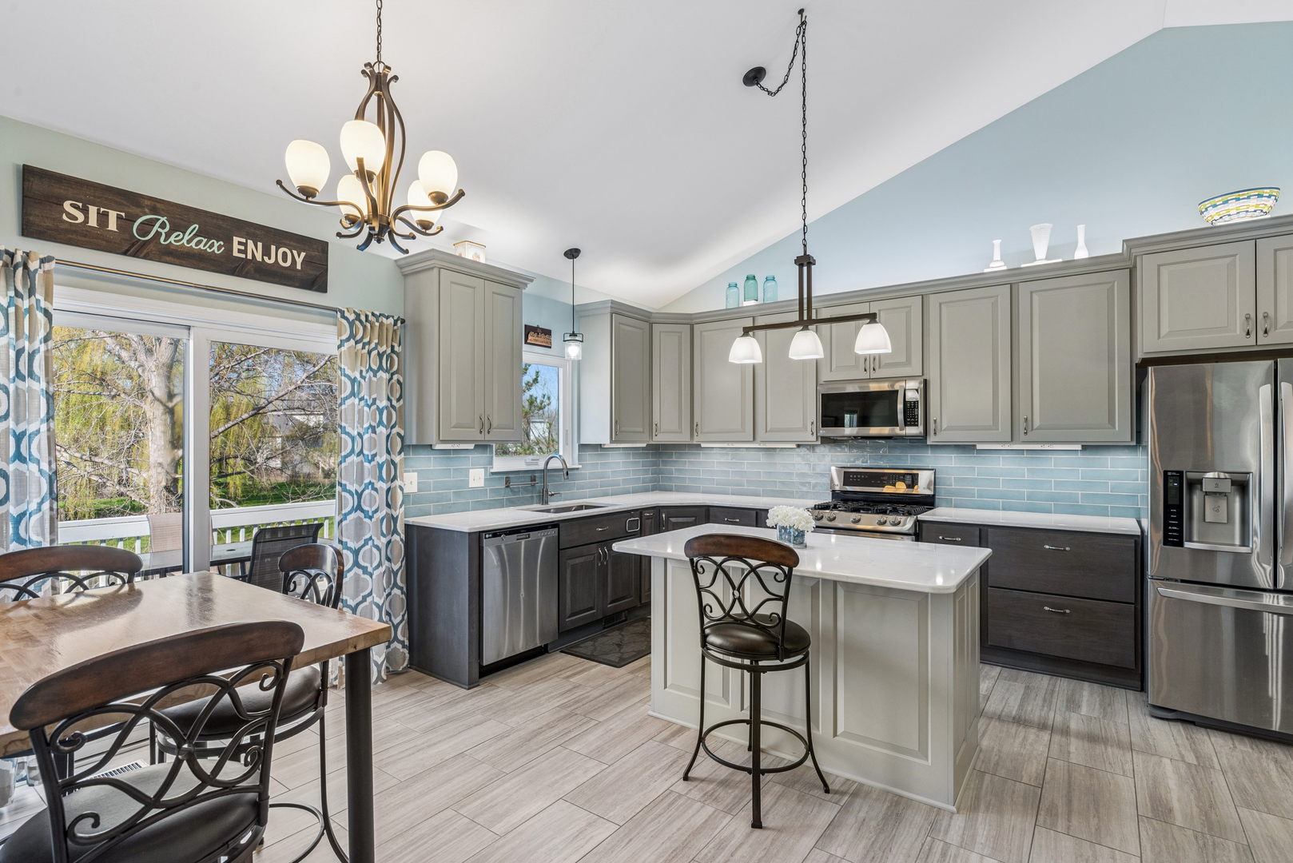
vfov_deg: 70.5
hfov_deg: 93.3
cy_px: 432
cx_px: 646
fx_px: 611
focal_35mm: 17
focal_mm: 17
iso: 200
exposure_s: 1/20
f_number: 11
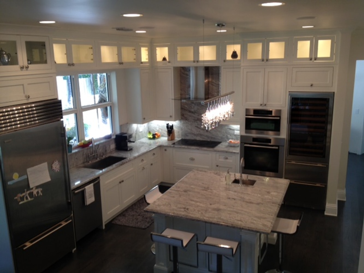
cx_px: 182
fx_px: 368
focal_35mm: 35
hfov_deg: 52.6
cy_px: 136
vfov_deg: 40.7
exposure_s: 1/24
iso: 64
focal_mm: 4.28
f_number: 2.4
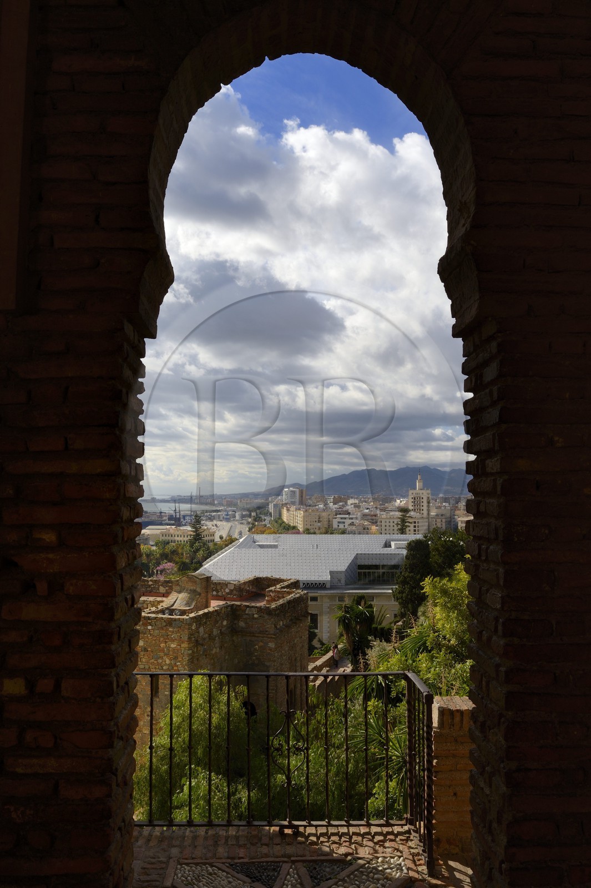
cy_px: 444
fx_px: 690
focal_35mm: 28
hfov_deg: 46.4
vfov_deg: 65.5
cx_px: 296
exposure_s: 1/160
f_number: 18
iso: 200
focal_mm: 28
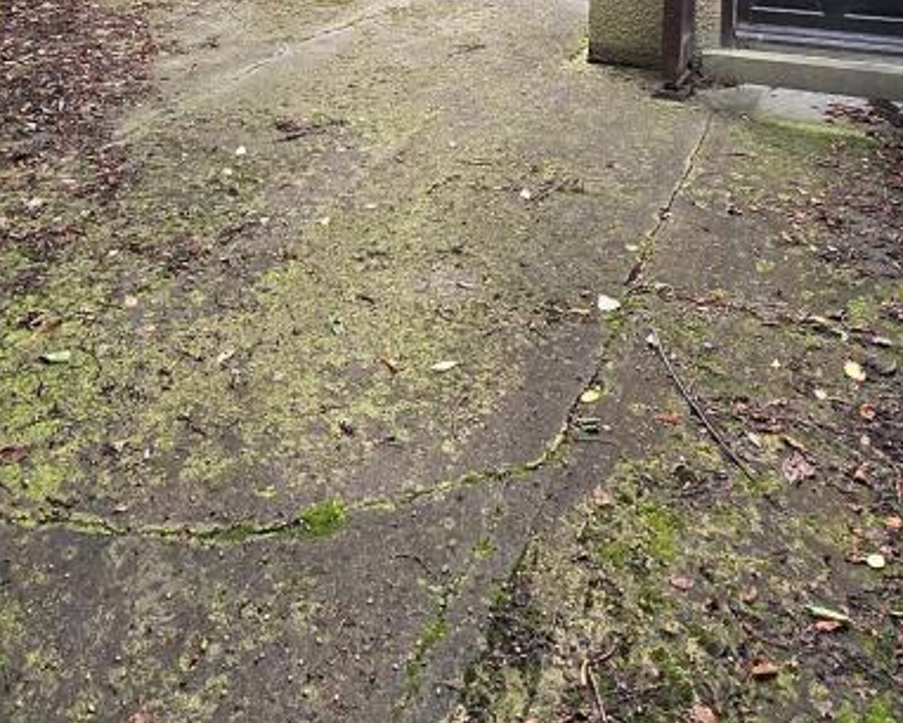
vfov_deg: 37.5
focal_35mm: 34
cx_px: 390
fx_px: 909
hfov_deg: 52.7
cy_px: -40
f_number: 2.2
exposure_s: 1/369
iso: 50
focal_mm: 2.2
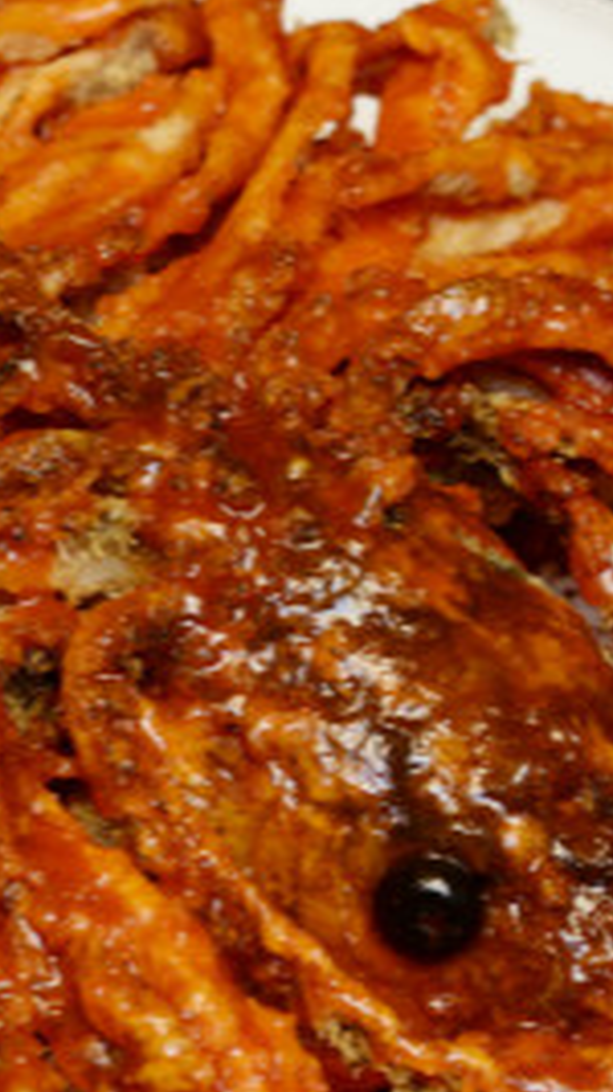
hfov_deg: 4.5
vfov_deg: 8.1
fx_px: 7723
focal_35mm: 267
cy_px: 714
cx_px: 69
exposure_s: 1/125
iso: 250
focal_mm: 85
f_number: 5.6
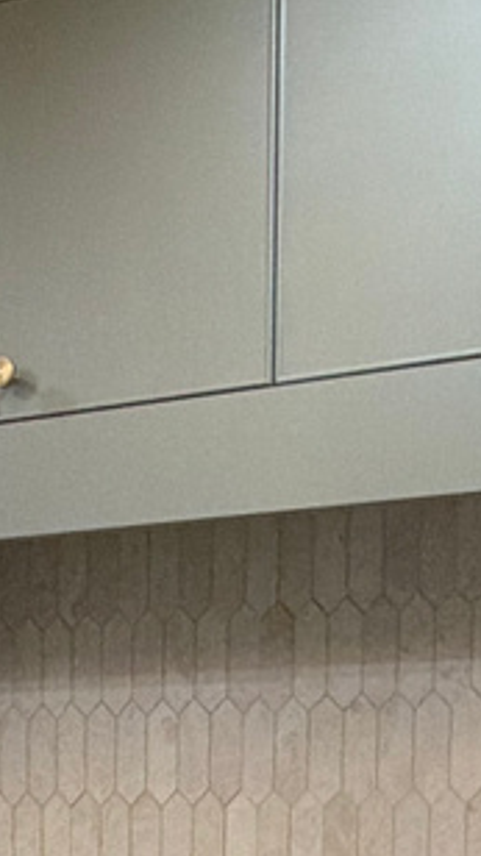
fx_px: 1725
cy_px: 1045
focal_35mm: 76
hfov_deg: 15.9
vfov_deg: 25.0
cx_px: 186
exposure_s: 1/60
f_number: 2.2
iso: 250
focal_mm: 2.22
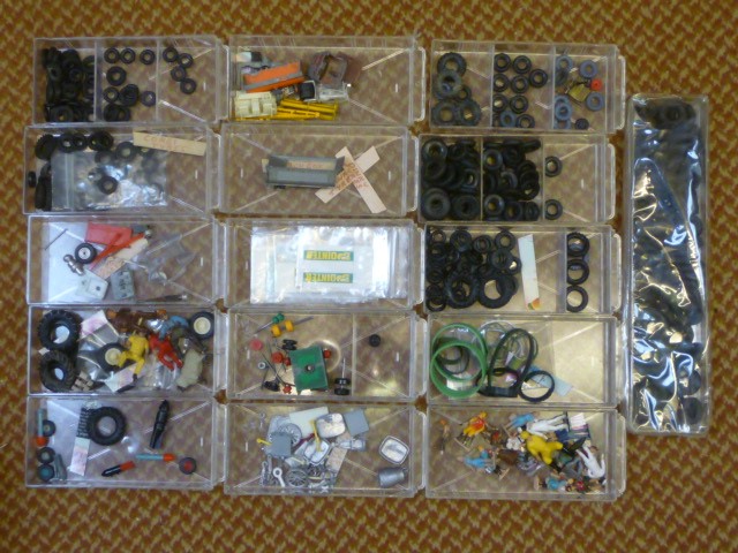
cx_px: 369
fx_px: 1258
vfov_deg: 24.8
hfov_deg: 32.7
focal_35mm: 59
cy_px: 276
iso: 200
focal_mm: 5.3
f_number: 3.3
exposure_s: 1/30
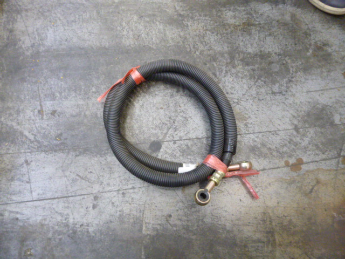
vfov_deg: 54.9
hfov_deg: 69.4
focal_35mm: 25
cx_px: 172
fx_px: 249
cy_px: 130
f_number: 3.1
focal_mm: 4.5
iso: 400
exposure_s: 1/10
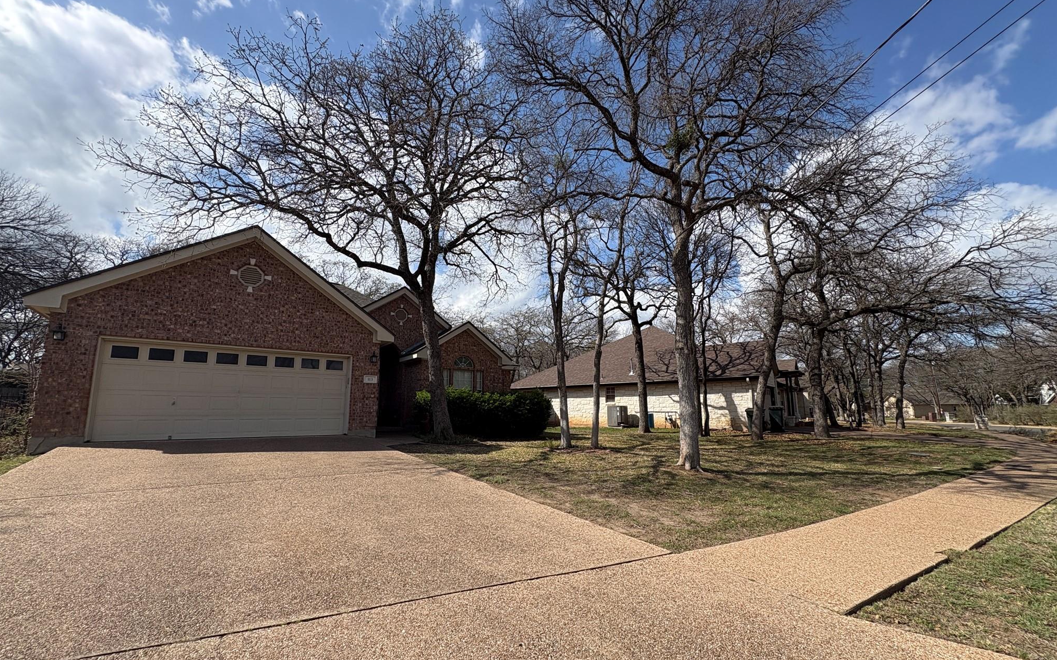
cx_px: 532
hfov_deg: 101.5
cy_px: 351
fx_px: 432
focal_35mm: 15
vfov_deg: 74.7
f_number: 2.2
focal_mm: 2.22
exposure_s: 1/2083
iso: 50
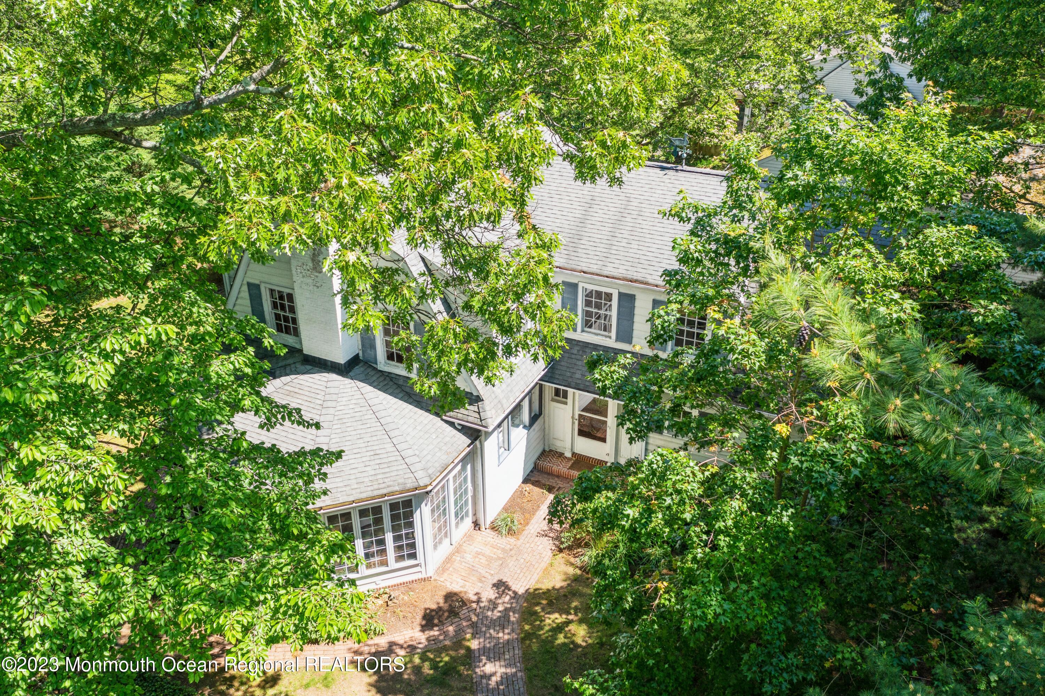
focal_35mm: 28
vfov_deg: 46.4
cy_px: 348
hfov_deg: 65.5
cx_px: 522
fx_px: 812
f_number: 3.5
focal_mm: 10.26
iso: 120
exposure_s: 1/30
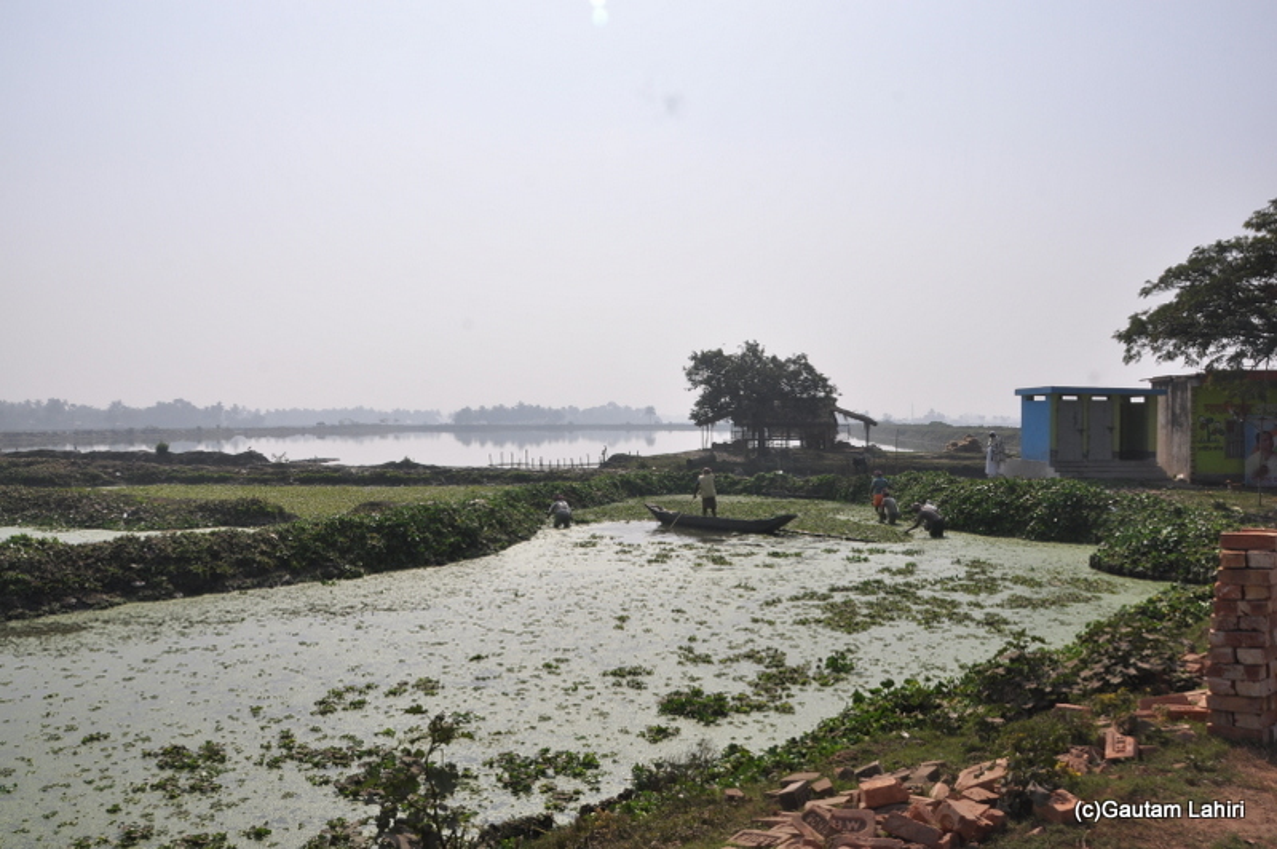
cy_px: 424
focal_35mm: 27
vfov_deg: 47.9
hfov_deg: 67.4
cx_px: 638
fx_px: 957
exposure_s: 1/320
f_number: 14
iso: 220
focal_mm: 18
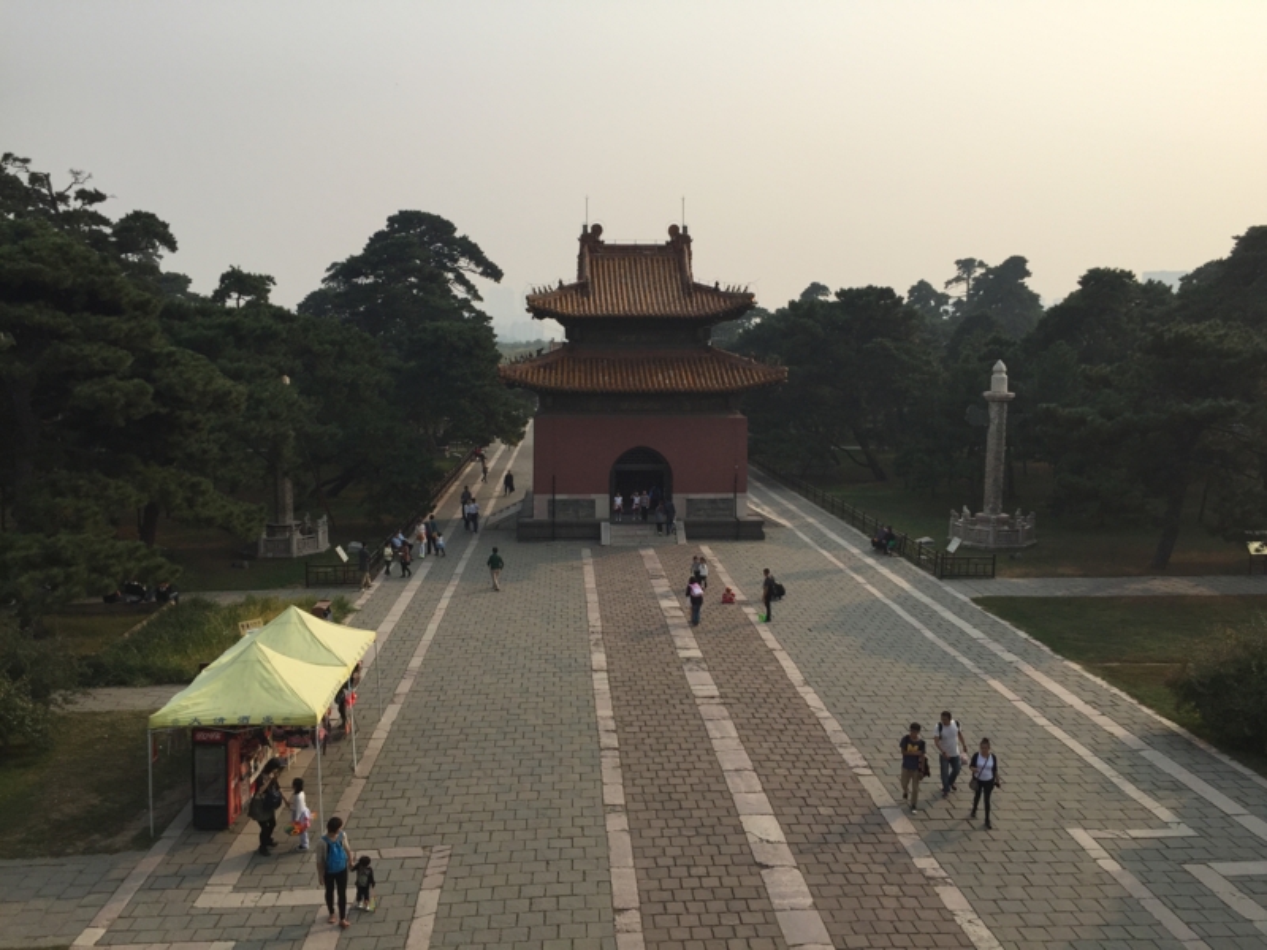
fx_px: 1061
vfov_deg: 48.2
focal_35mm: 29
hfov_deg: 61.7
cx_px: 634
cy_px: 475
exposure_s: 1/2475
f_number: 2.2
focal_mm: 4.15
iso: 32
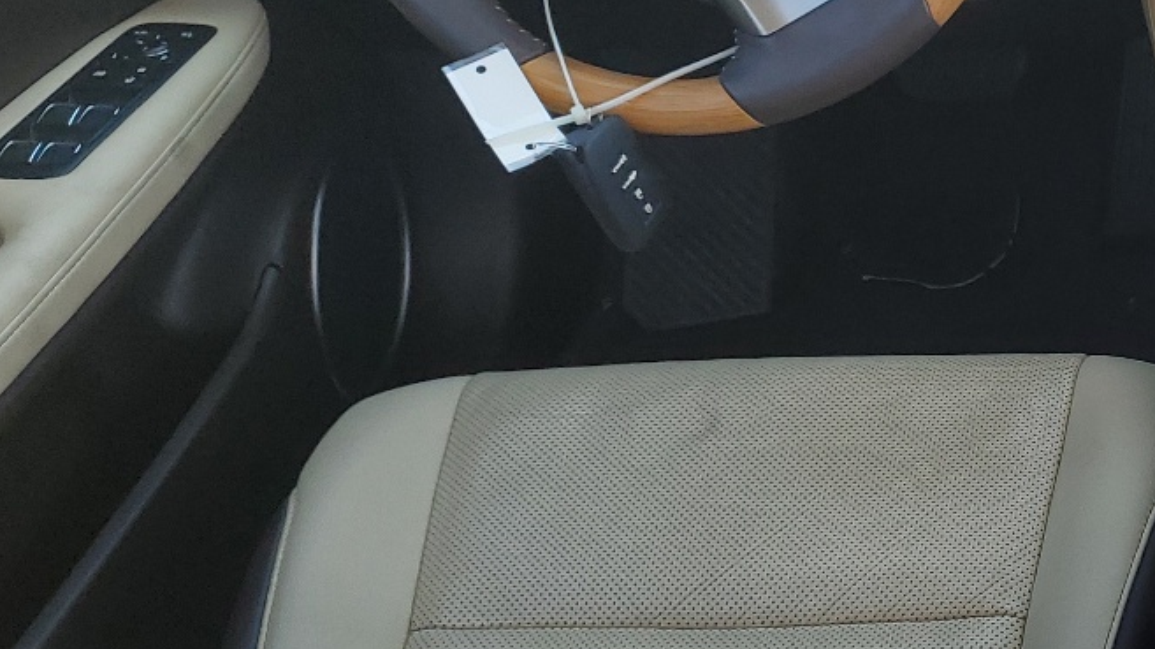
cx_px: 1389
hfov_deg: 27.0
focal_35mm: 69
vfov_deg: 17.5
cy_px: 292
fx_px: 2112
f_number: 1.5
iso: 50
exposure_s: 1/125
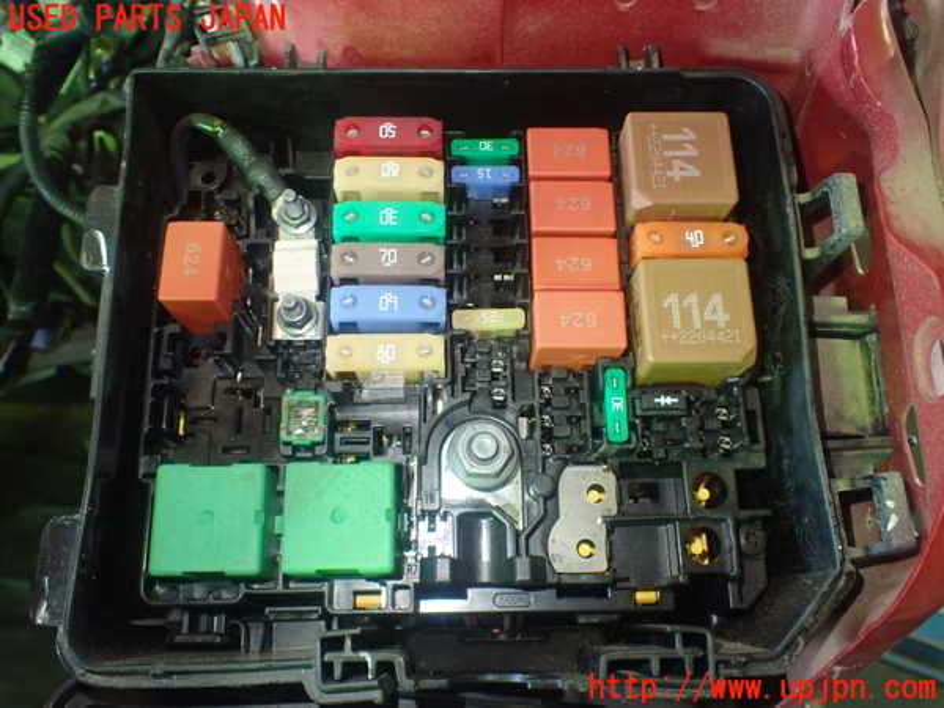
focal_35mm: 30
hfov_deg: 60.0
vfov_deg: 46.8
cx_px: 472
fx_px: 818
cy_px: 354
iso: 800
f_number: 2.3
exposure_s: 1/60
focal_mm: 5.4
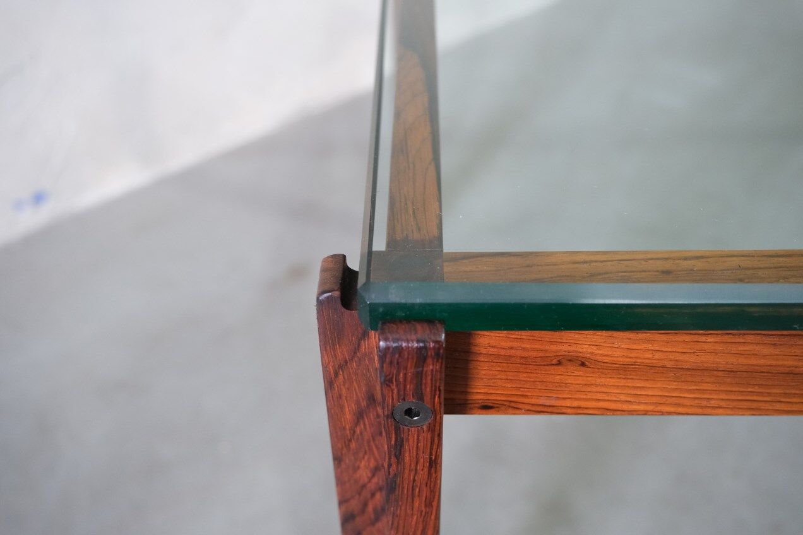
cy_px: 268
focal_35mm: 32
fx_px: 714
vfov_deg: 41.1
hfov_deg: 58.7
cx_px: 402
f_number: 4
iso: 2000
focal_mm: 21.2
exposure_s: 1/30
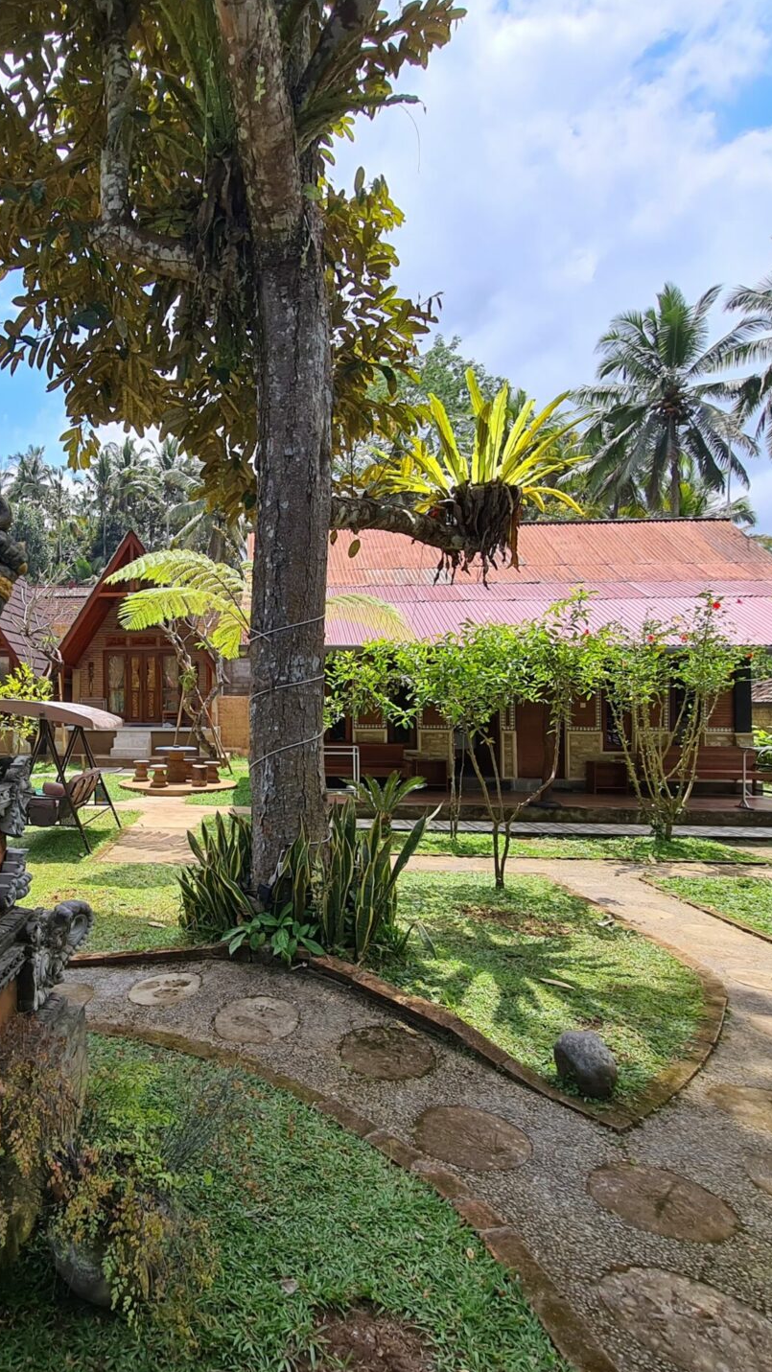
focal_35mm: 19
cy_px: 685
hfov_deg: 54.4
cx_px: 154
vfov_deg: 89.6
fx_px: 691
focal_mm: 2.2
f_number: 2.2
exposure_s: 1/858
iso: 50
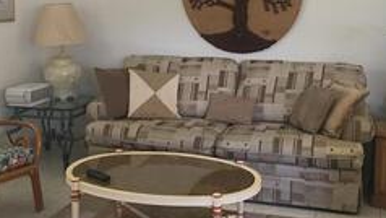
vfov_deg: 22.5
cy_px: 60
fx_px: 543
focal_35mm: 53
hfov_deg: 39.1
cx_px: 214
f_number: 2.2
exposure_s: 1/15
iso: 80
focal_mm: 4.15
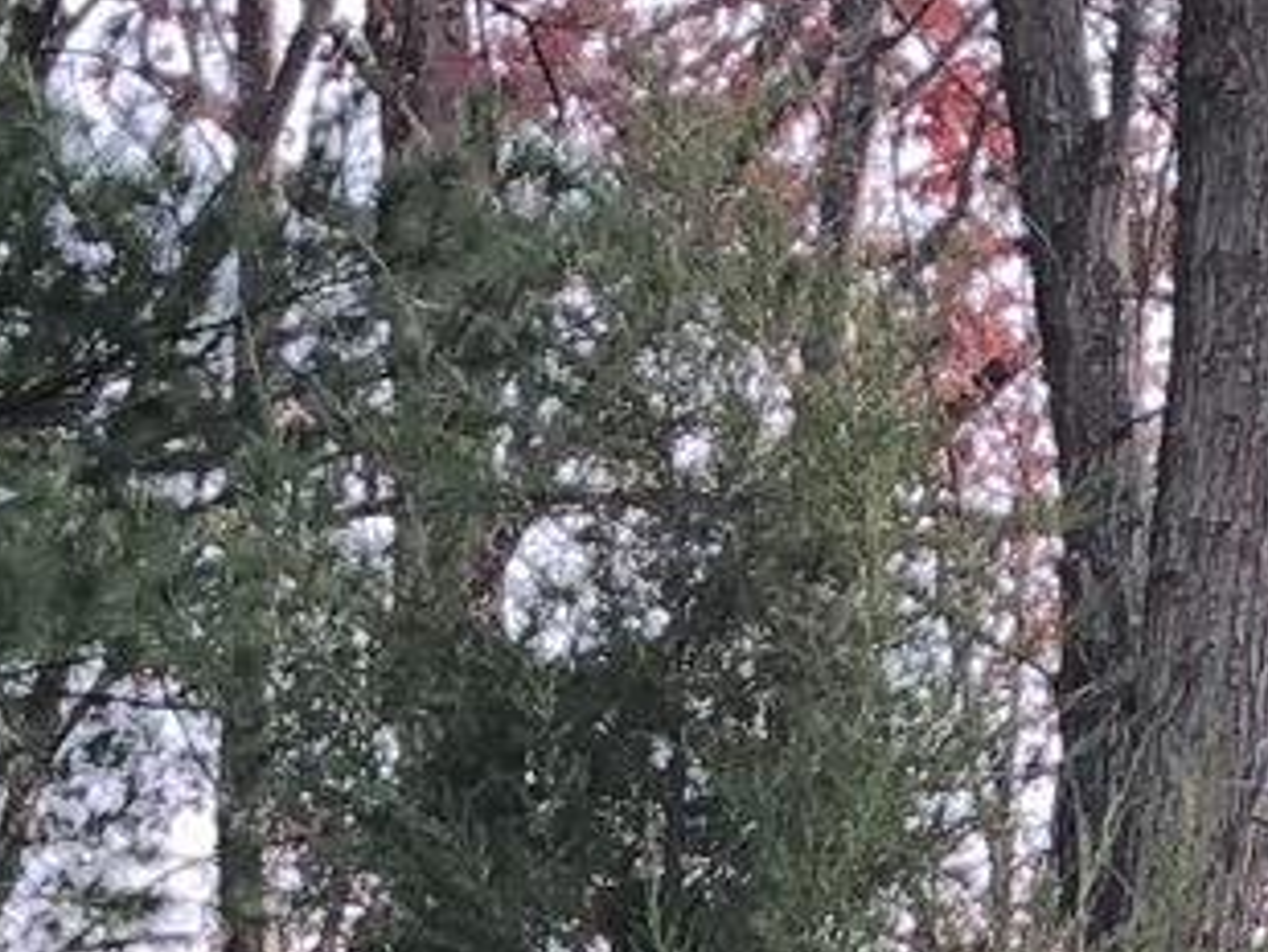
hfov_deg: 10.3
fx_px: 7036
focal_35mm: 192
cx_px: 394
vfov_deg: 6.8
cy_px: 3073
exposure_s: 1/120
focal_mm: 3.99
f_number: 1.8
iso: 20
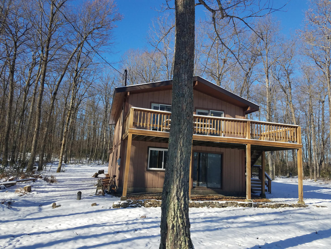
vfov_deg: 53.1
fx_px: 249
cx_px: 166
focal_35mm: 26
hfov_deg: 67.3
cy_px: 124
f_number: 1.7
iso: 40
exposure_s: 1/1532
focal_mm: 4.2
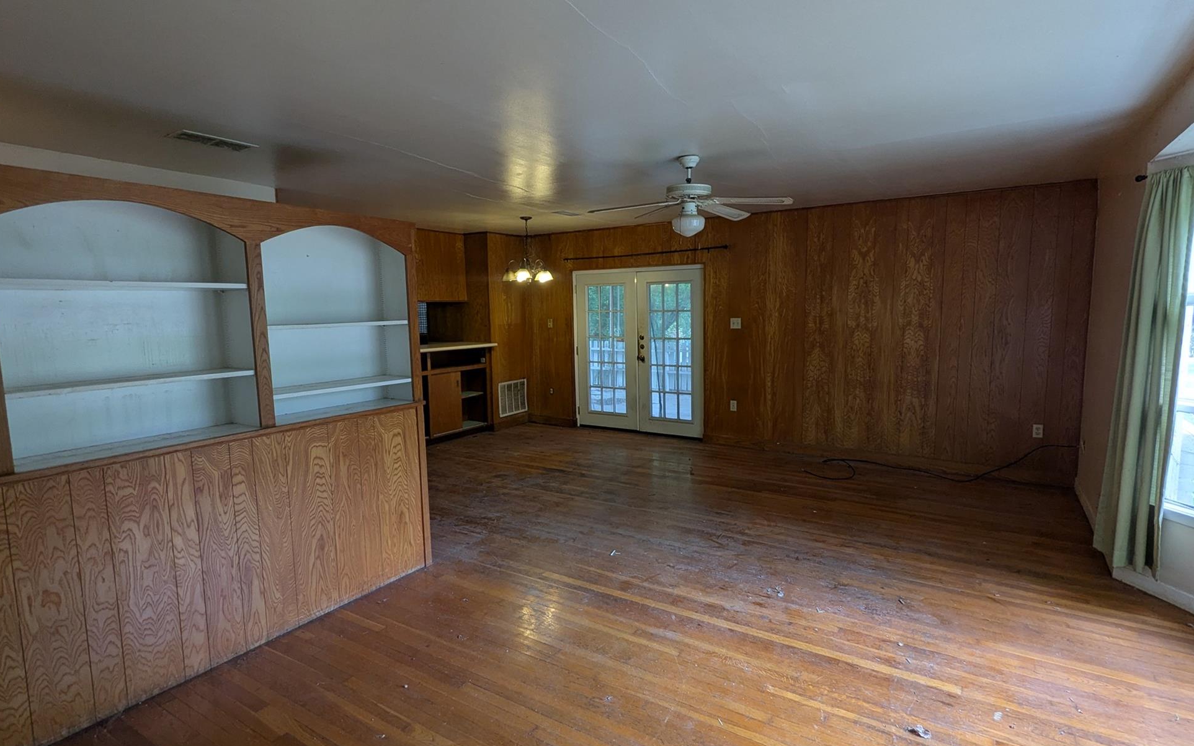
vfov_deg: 65.0
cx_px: 606
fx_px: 586
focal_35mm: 18
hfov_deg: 91.1
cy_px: 377
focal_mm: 2.35
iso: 64
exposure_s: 1/49.7
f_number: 2.2
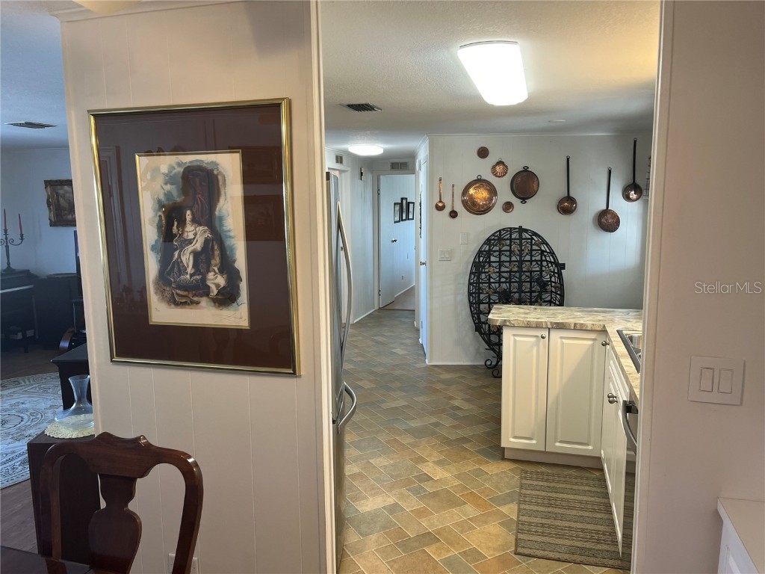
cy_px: 287
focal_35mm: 26
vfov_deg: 53.1
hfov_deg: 67.3
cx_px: 382
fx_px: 575
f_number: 1.6
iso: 64
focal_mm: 5.1
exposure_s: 1/60
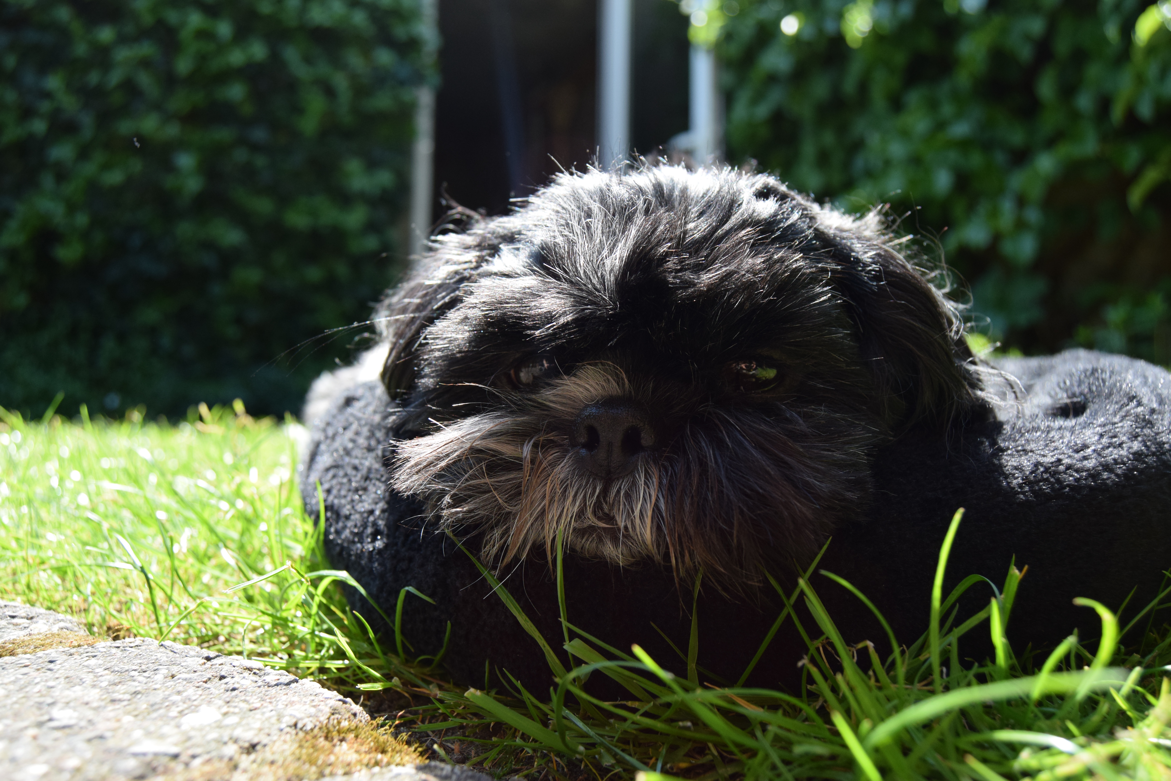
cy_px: 390
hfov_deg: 57.2
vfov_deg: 40.0
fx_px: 1073
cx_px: 586
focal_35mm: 33
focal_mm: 22
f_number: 5
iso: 800
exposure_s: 1/1000
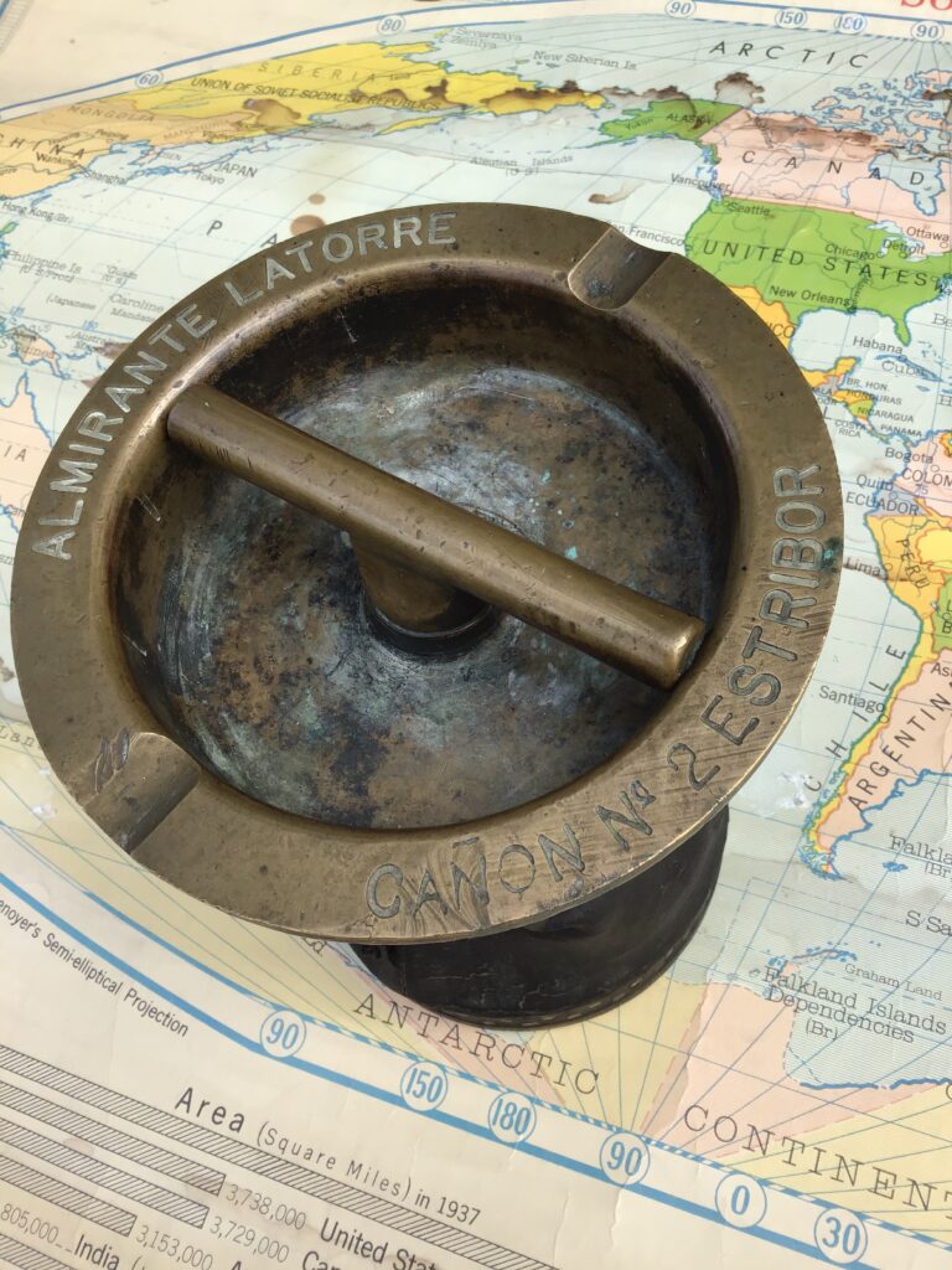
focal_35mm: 31
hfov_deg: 45.4
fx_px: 1137
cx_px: 476
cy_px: 635
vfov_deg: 58.4
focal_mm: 3.3
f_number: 2.4
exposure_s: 1/543
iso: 25
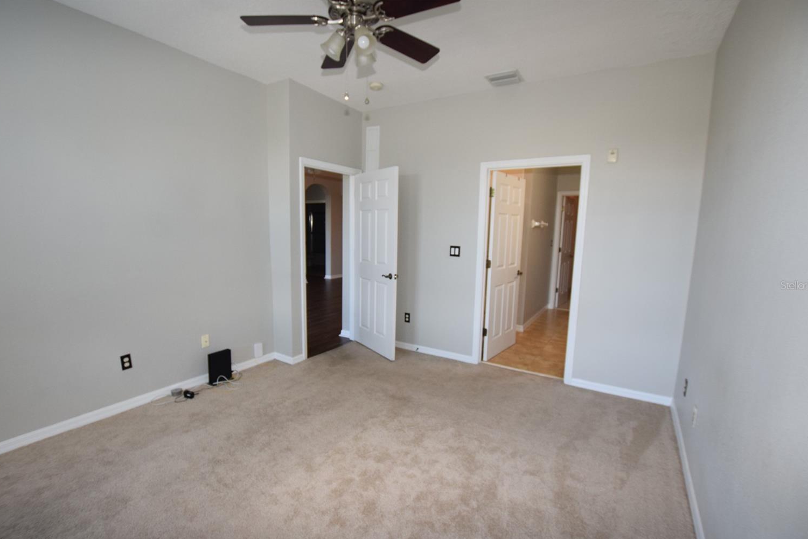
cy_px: 285
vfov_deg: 73.7
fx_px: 359
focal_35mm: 16
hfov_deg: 96.7
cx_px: 398
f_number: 5
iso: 800
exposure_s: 1/100
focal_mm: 10
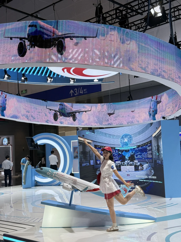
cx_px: 90
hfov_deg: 30.3
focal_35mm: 48
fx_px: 335
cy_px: 121
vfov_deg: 39.7
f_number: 1.78
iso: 64
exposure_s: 1/469
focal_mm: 6.76
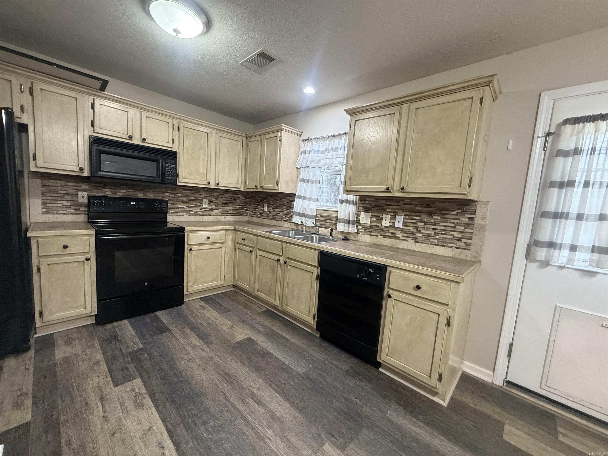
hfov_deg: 102.1
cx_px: 304
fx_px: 246
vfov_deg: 85.7
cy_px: 228
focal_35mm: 14
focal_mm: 2.22
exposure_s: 1/60
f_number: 2.2
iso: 320
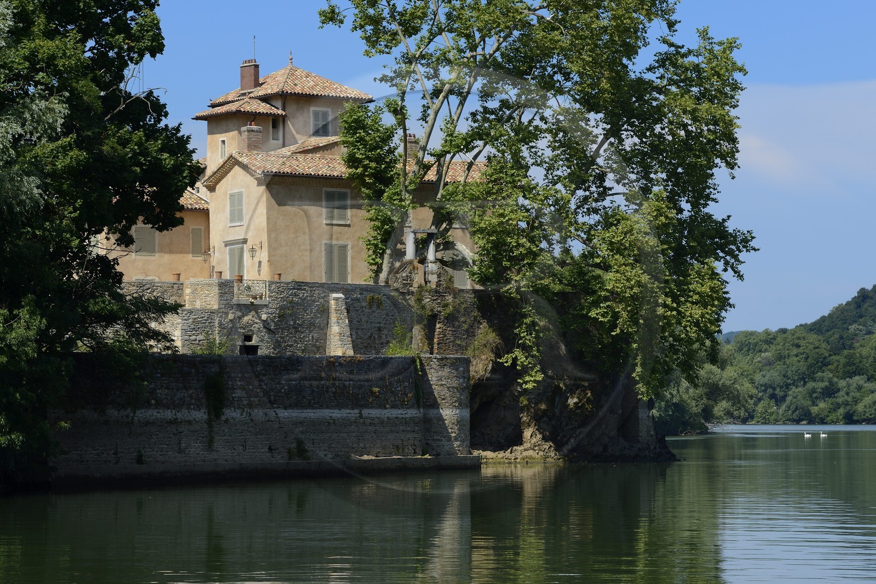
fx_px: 2822
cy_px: 292
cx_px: 438
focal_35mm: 116
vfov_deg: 11.8
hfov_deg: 17.6
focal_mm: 116
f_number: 9
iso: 200
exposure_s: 1/400
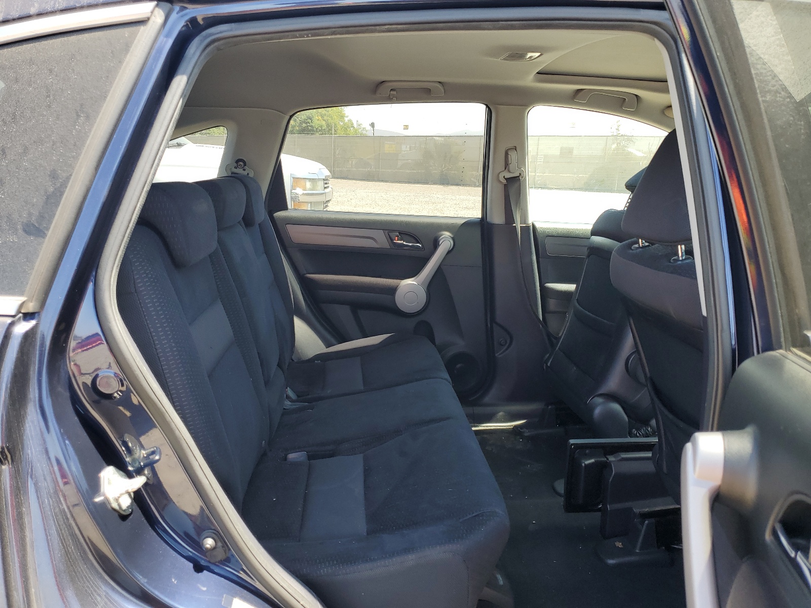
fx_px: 609
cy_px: 304
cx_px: 406
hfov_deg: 67.3
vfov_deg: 53.1
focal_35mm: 26
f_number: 1.5
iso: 50
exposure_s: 1/303
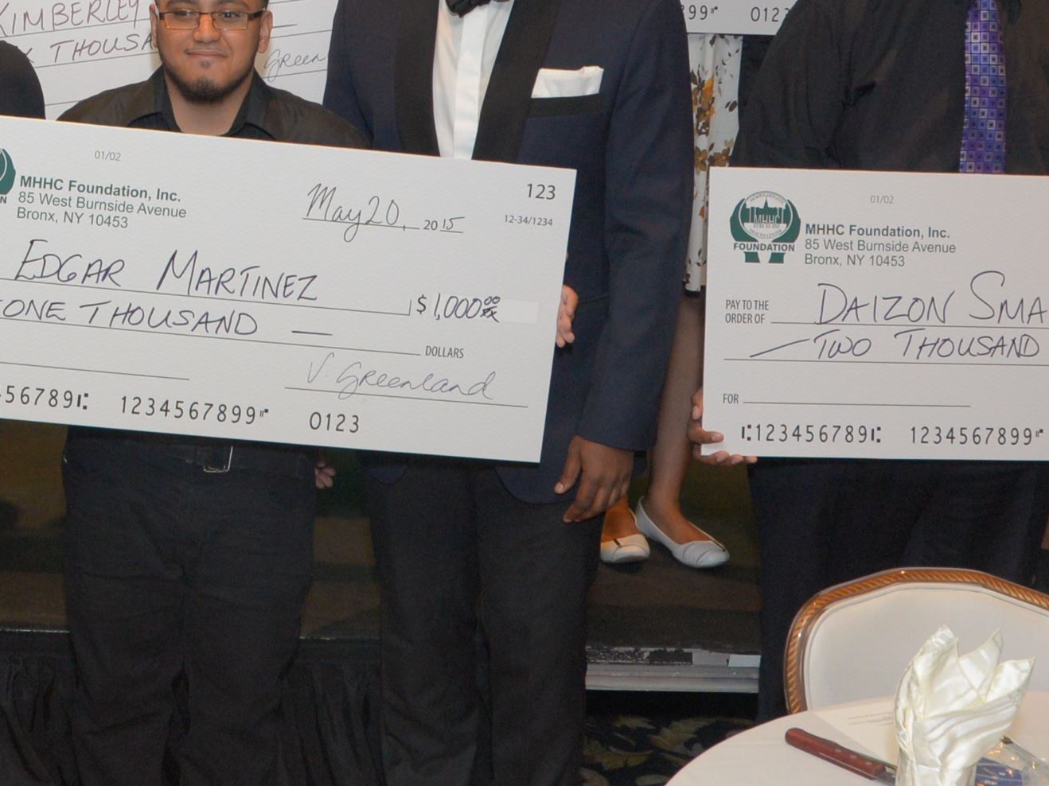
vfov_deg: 18.3
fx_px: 2394
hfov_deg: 23.8
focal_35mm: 79
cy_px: 33
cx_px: 39
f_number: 5
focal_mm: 24
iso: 1600
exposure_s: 1/125
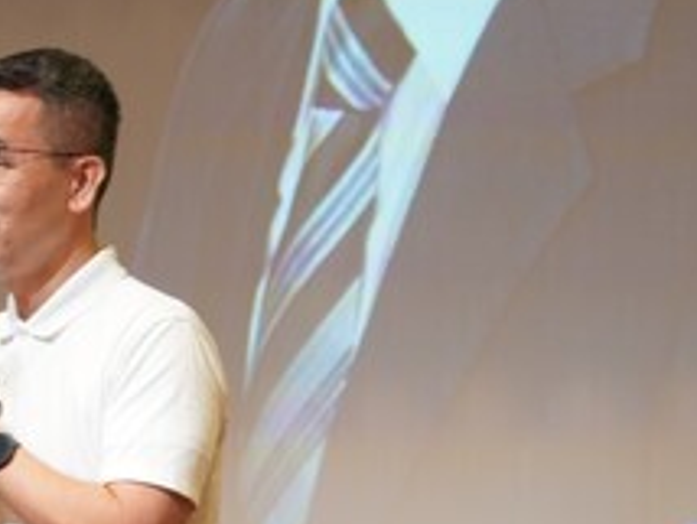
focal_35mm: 283
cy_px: 371
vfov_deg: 5.3
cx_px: -26
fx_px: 5705
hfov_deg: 7.0
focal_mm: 70
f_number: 2.8
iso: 800
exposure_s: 1/60
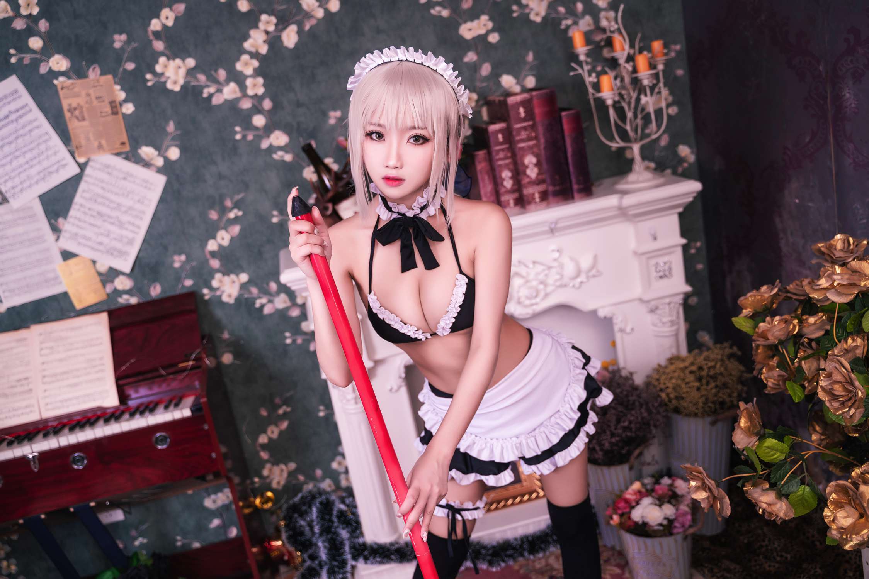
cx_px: 434
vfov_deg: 36.9
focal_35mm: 36
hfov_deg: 53.1
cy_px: 290
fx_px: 869
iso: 400
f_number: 2.8
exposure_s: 1/160
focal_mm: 36
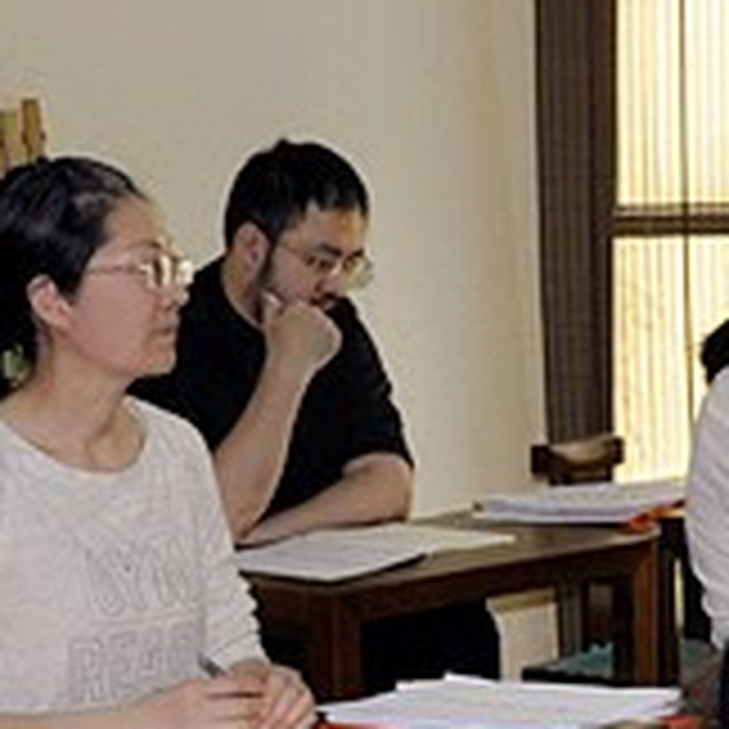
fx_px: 3147
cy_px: 506
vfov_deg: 13.2
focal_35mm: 132
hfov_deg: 13.0
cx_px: 774
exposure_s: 1/60
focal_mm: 21
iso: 320
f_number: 3.8
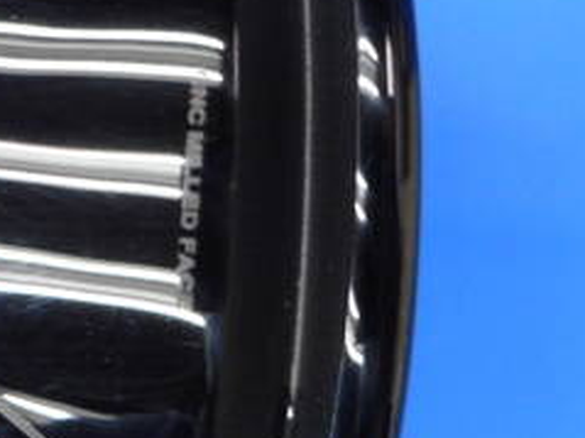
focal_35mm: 67
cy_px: 139
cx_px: 47
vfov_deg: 21.8
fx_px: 1132
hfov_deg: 27.8
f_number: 3.7
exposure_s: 1/30
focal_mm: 4.5
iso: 160
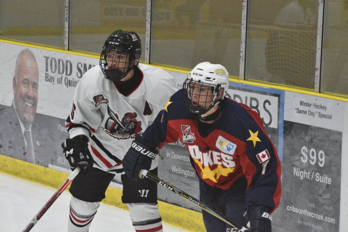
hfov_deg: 13.0
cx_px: 174
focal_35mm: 158
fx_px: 1523
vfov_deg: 8.7
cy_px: 116
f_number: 9
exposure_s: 1/500
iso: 10000
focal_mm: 105
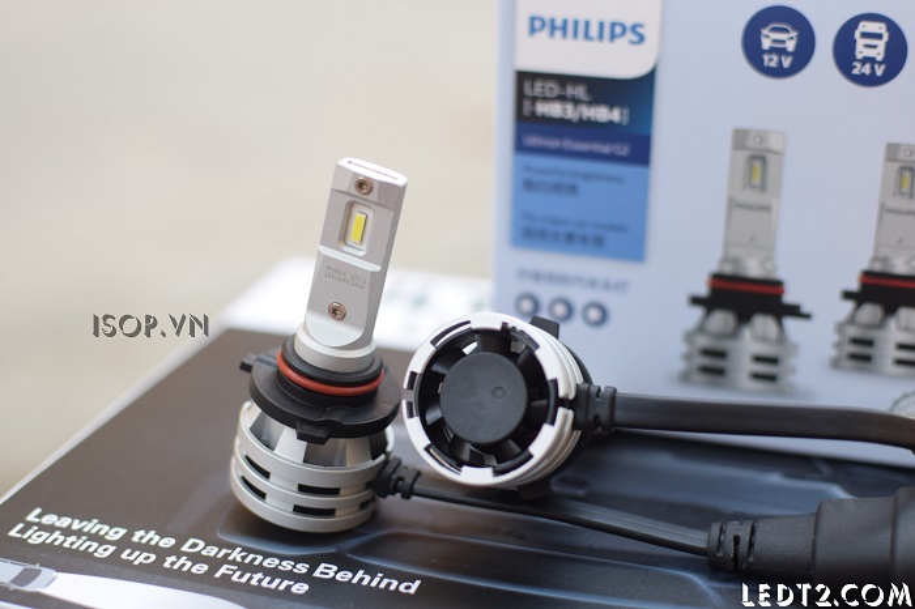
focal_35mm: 52
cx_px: 458
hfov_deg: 37.9
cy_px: 304
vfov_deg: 25.7
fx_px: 1334
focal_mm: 35
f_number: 2.5
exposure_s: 1/60
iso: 250
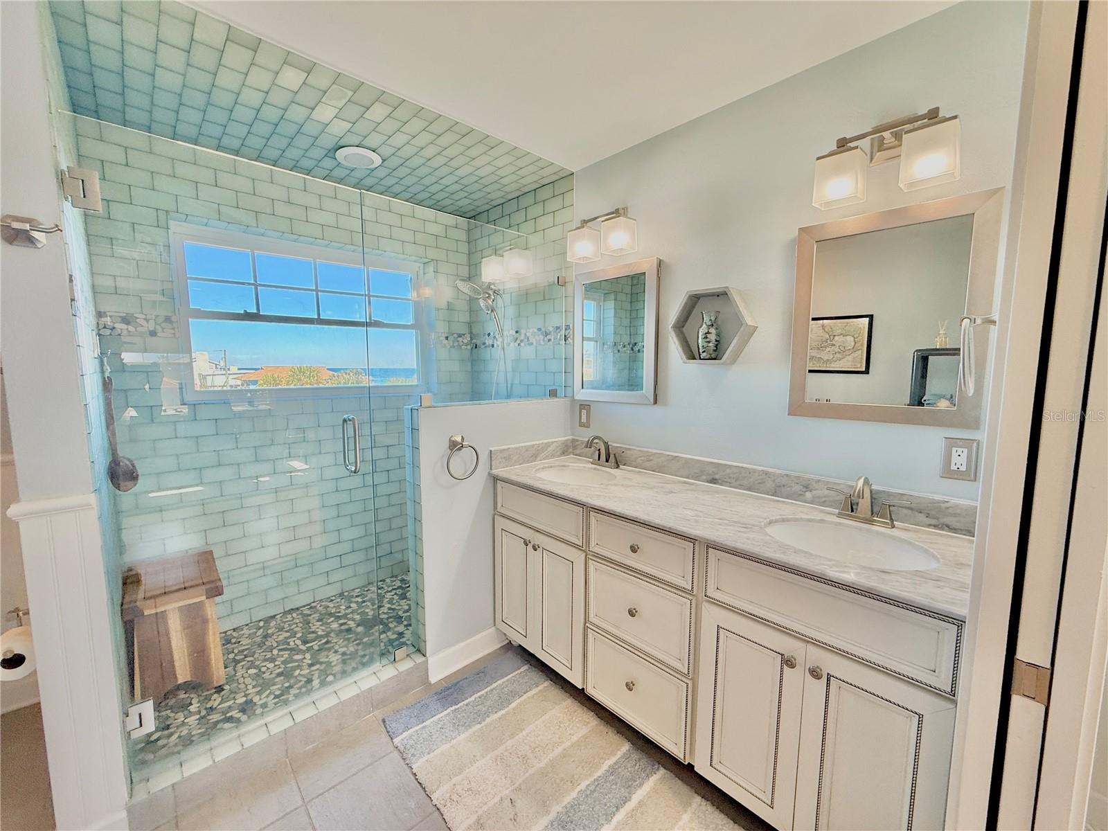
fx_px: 448
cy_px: 416
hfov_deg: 102.1
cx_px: 554
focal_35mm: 14
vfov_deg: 85.7
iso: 100
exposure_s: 1/120
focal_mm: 2.22
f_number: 2.2
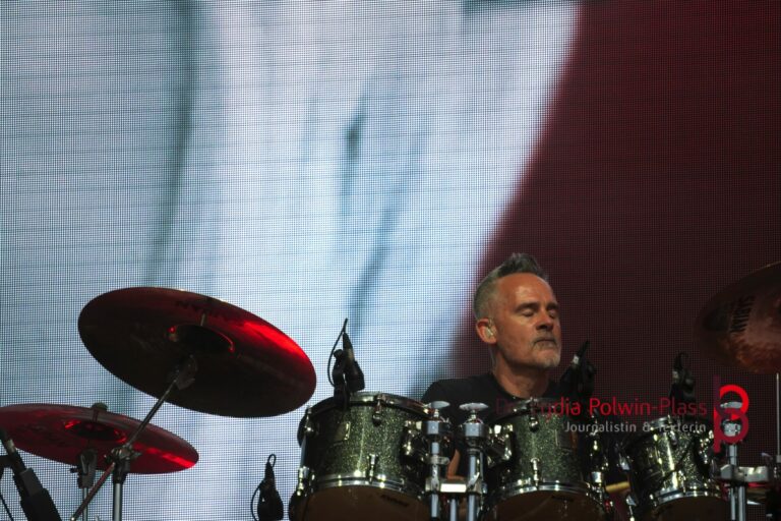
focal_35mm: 274
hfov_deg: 7.5
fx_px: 5955
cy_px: 260
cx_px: 390
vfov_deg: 5.0
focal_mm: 183
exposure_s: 1/320
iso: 400
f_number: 6.3
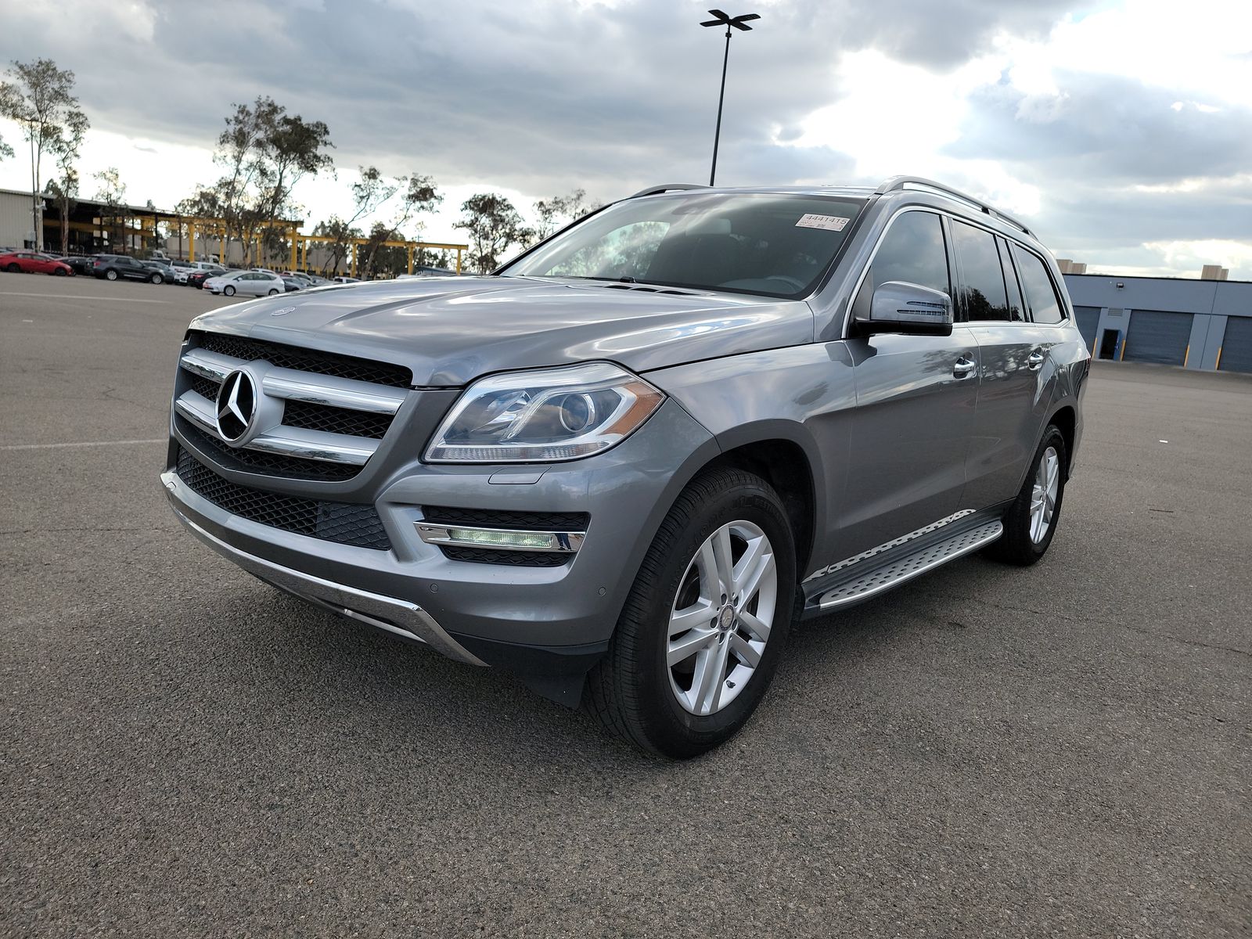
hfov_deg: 71.6
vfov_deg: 56.8
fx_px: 868
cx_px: 626
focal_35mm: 24
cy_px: 470
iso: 50
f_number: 1.8
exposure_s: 1/311
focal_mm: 6.7
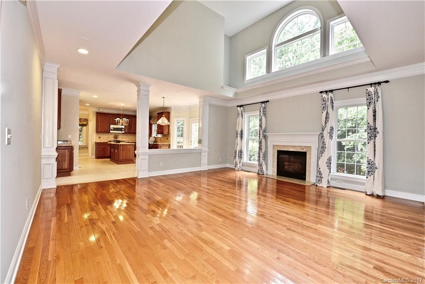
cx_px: 212
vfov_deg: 77.3
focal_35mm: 15
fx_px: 177
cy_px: 142
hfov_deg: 100.4
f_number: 5
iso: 800
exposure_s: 1/100
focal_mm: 15
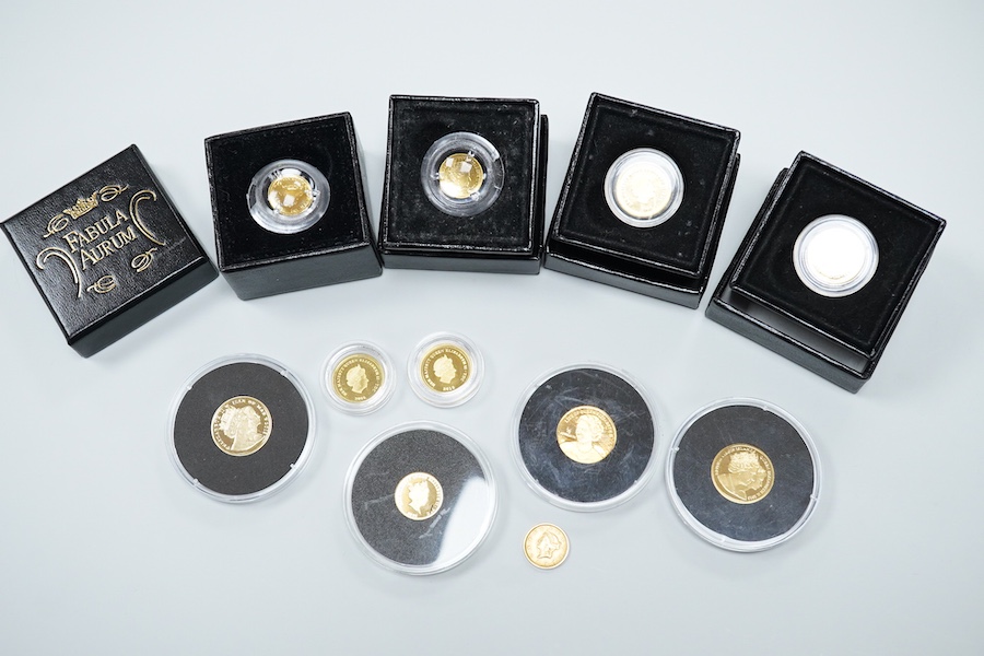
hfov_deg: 43.6
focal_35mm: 45
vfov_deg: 29.9
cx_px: 492
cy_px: 328
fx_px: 1230
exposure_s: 1/250
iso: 2500
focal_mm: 30
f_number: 9
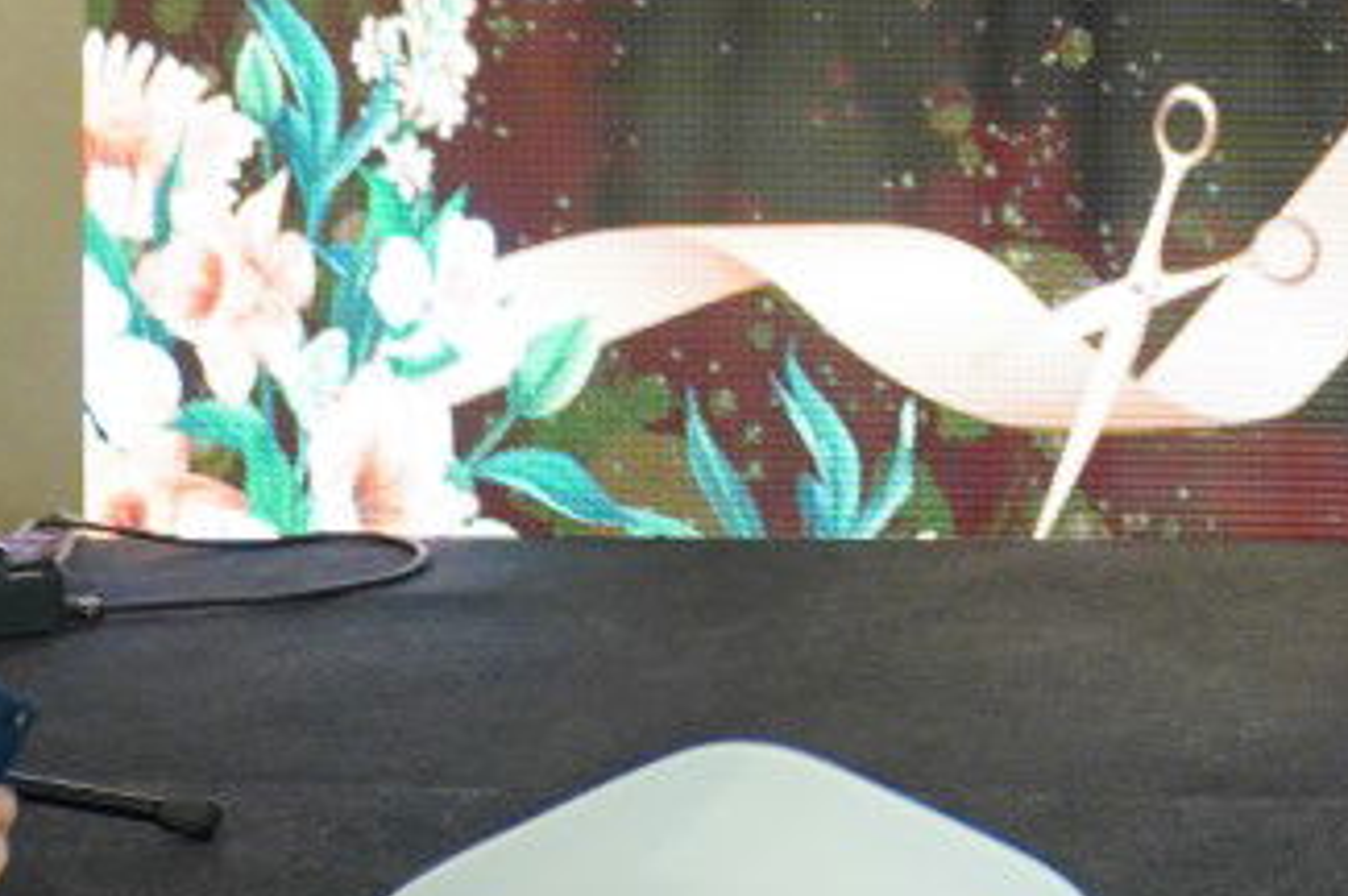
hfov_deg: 13.3
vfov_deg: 9.4
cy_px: -411
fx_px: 5312
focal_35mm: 142
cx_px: 2231
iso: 1600
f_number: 2.8
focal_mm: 40
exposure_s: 1/250
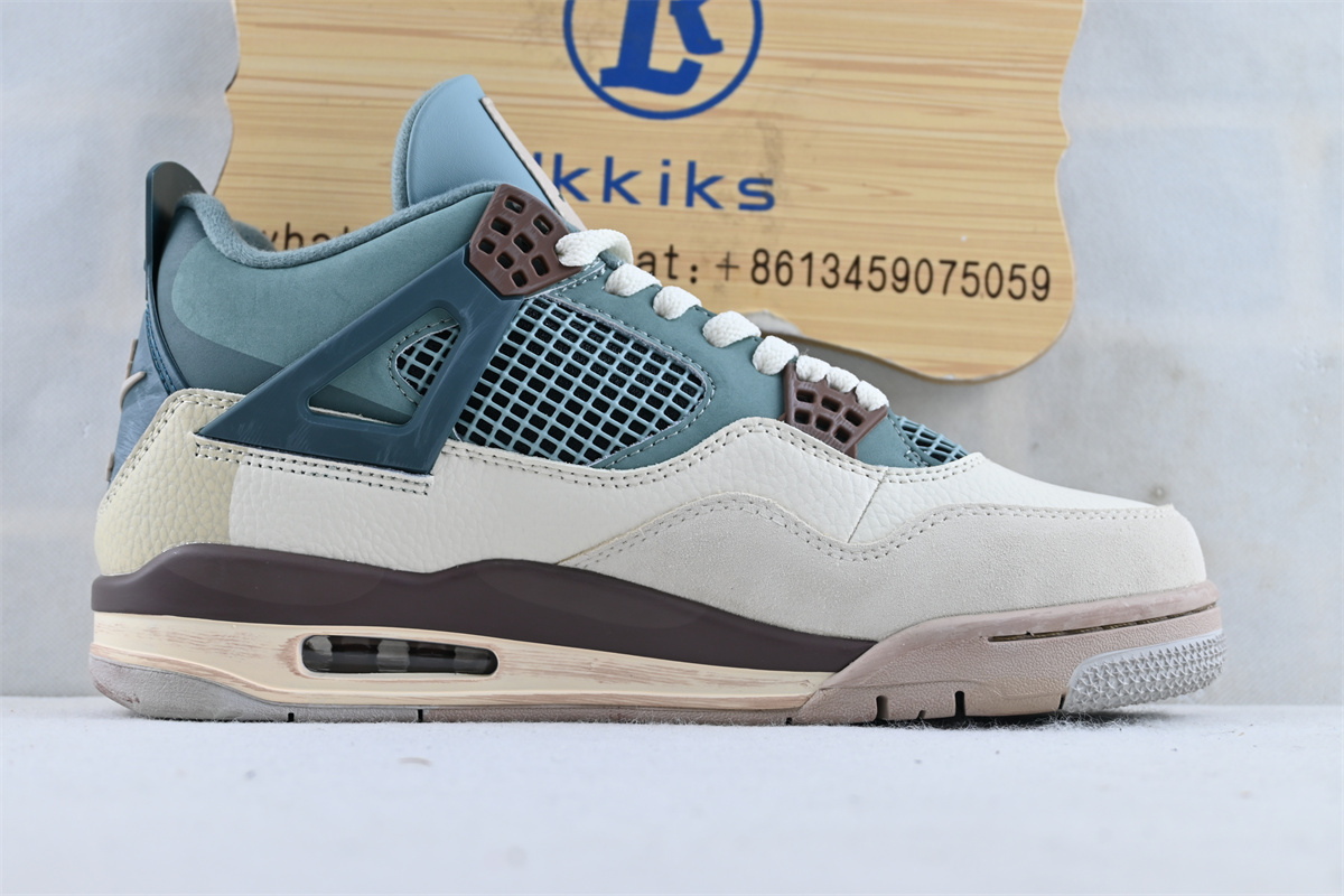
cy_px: 448
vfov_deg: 27.3
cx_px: 672
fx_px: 1848
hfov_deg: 40.0
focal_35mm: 50
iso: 100
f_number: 5
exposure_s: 1/40
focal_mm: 33
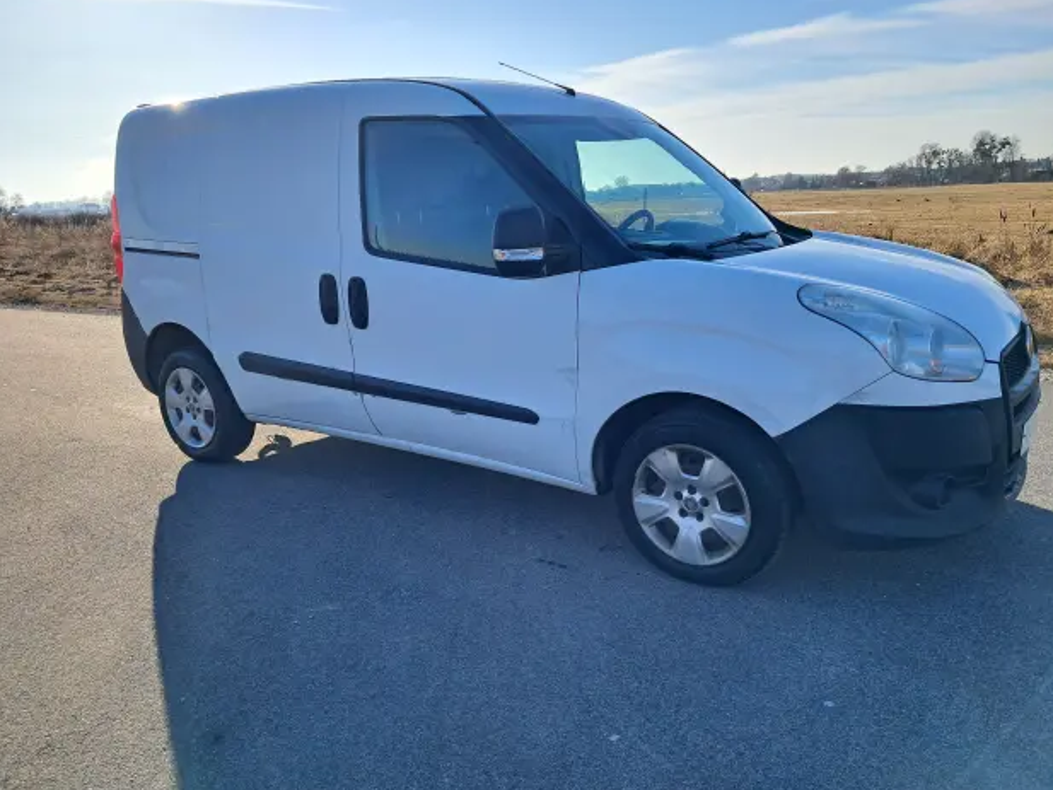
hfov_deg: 63.4
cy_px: 399
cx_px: 519
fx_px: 852
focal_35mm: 28
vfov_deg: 49.8
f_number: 1.8
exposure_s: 1/581
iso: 50
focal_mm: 4
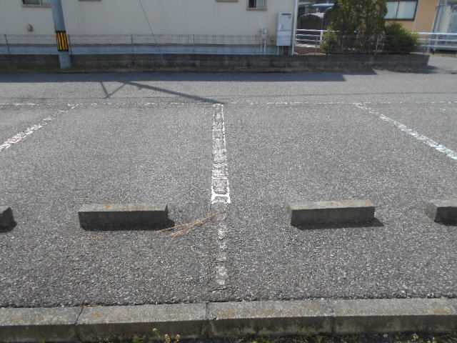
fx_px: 343
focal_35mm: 26
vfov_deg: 53.1
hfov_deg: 67.3
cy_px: 172
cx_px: 228
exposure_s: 1/640
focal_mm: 4.6
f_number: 3.2
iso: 80
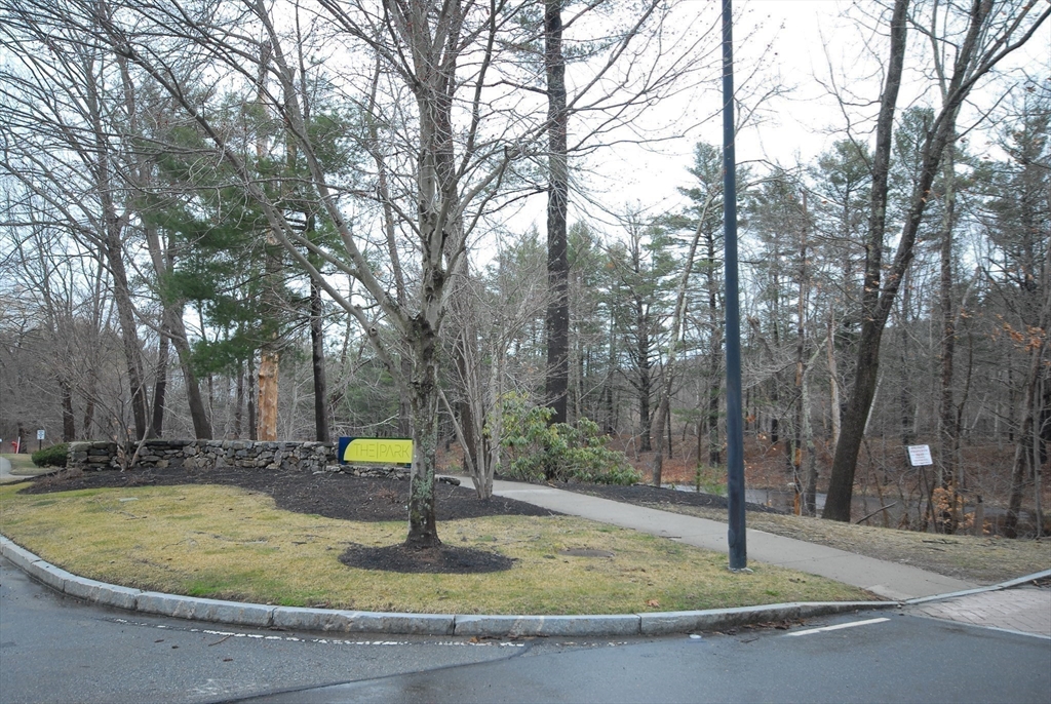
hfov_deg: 61.9
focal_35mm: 30
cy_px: 352
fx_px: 877
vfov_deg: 43.7
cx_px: 526
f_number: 5.6
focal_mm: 20
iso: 400
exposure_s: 1/160
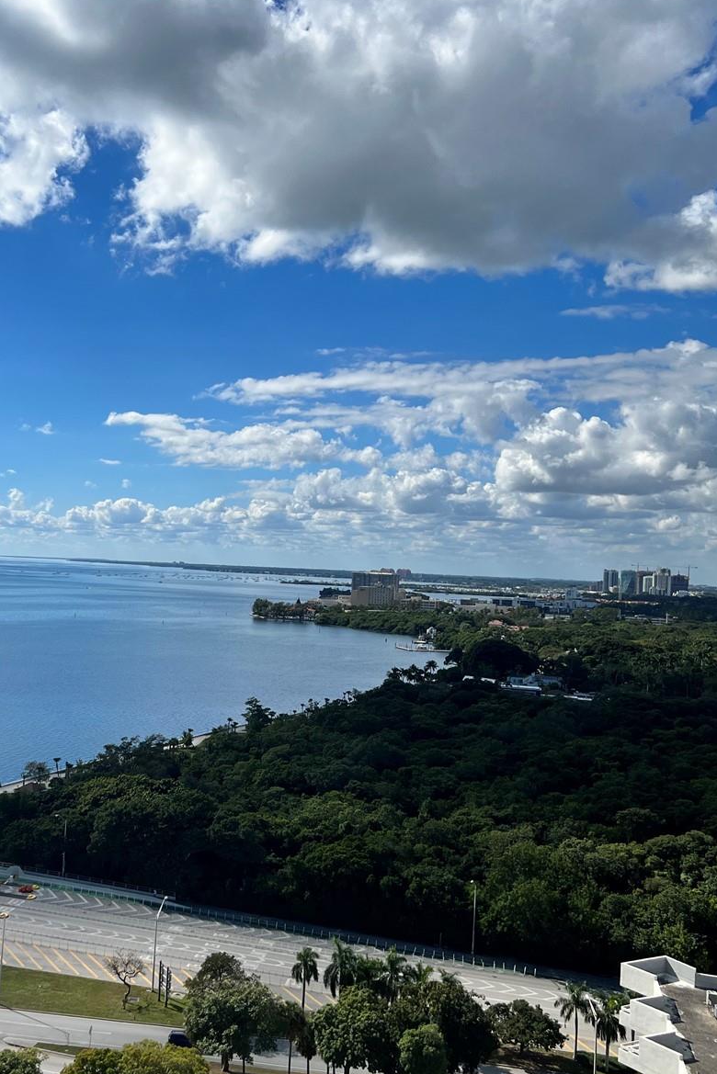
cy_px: 545
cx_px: 161
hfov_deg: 35.0
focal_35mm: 37
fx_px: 1105
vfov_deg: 51.9
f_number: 1.5
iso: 50
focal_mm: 5.7
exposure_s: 1/9434
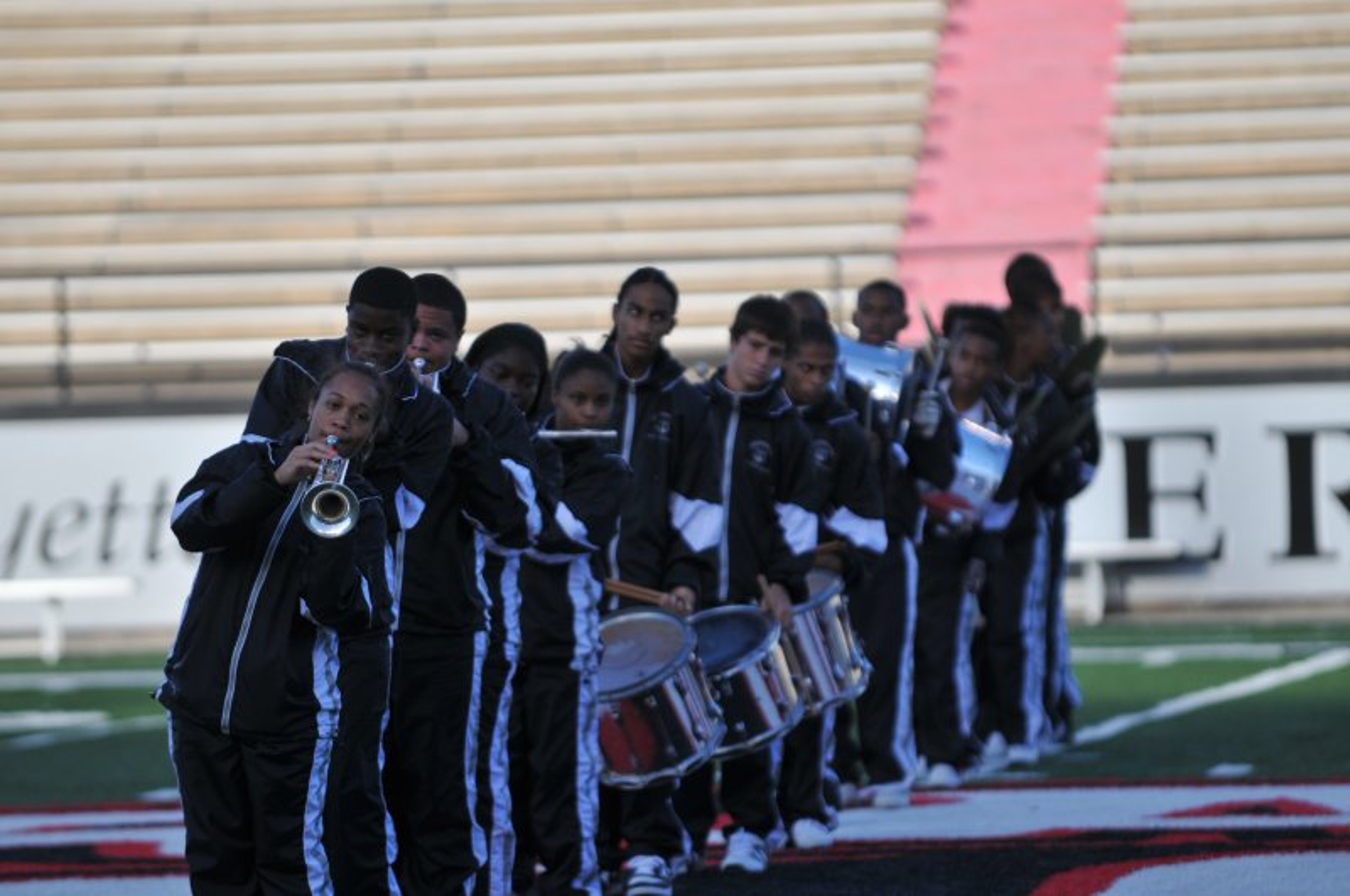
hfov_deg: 6.9
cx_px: 675
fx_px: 11234
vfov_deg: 4.6
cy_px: 448
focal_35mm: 300
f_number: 2.8
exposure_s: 1/2000
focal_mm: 200
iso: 200
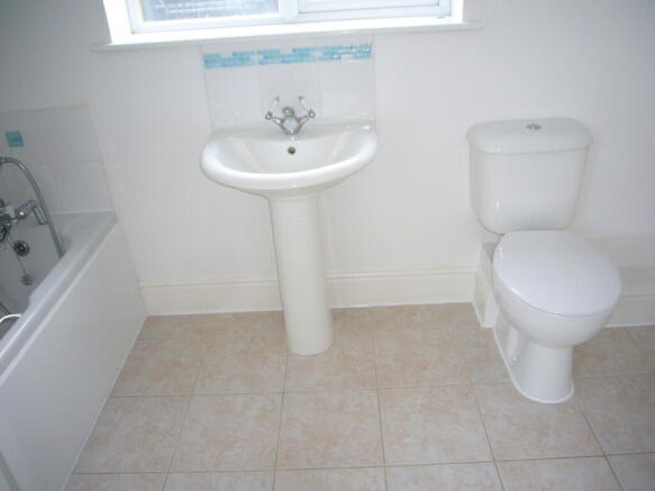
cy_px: 246
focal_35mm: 28
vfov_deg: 49.7
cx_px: 328
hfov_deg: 63.5
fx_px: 530
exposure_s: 1/30
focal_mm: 4.6
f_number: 2.8
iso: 125
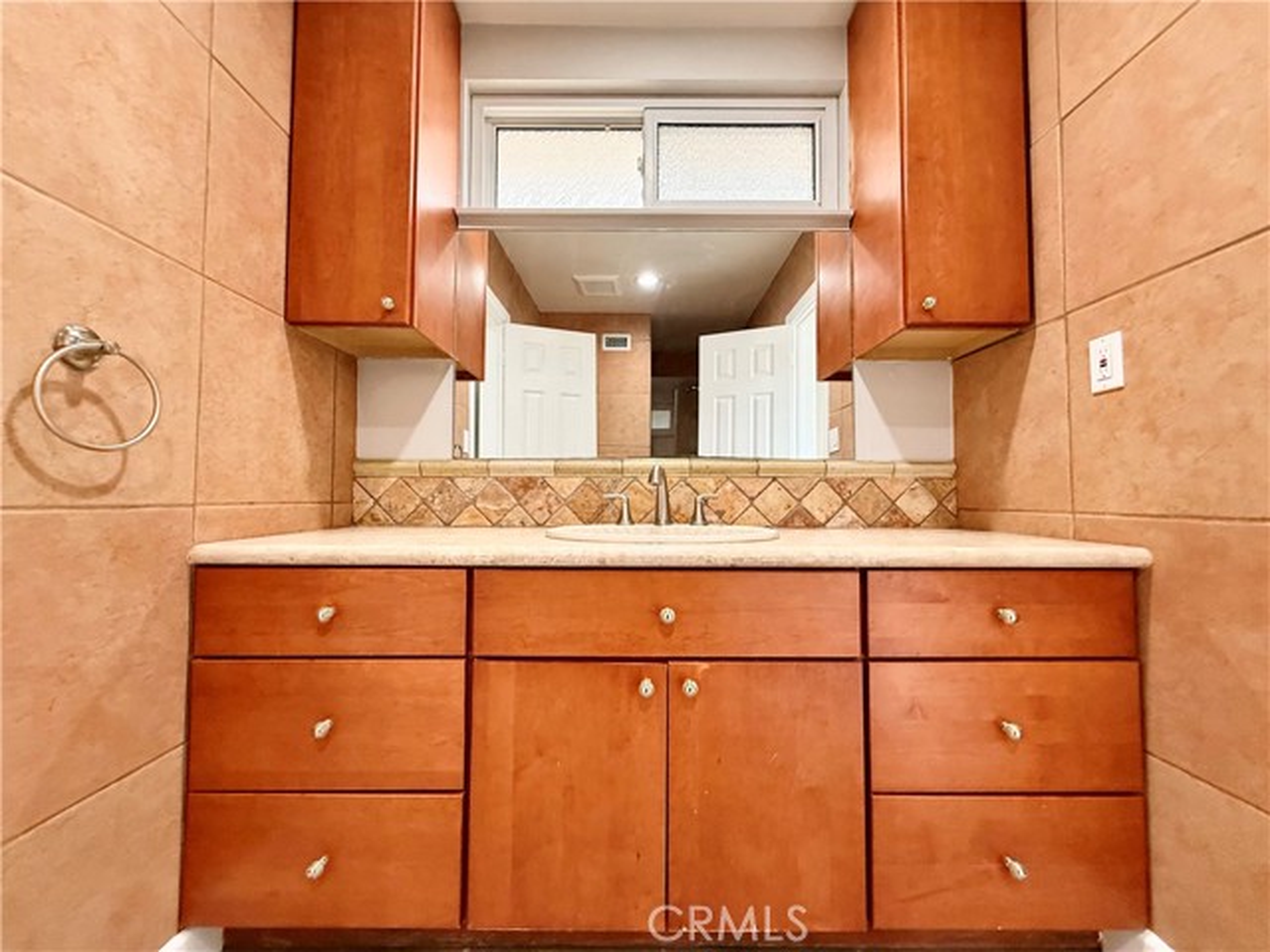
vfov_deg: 85.7
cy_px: 476
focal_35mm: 14
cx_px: 635
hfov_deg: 102.1
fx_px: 514
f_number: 2.2
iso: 320
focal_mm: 2.22
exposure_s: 1/120
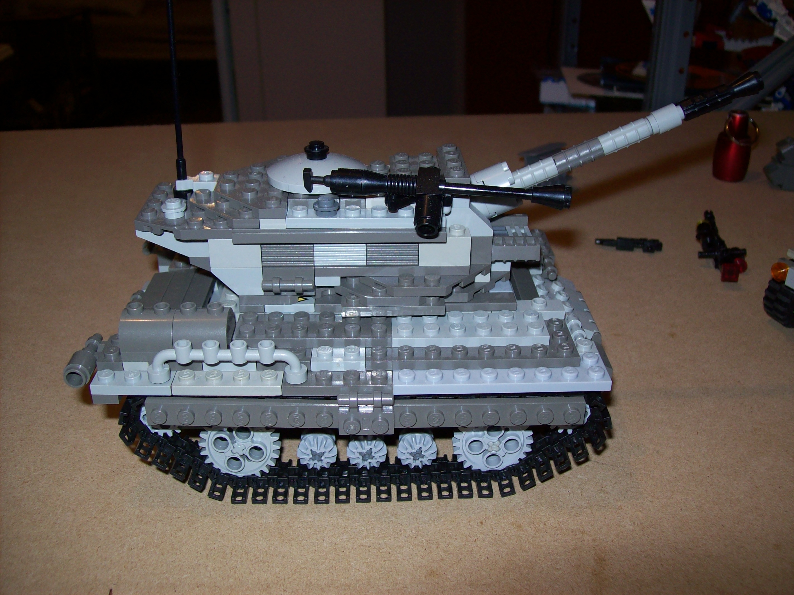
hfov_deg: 51.4
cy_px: 298
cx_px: 397
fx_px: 825
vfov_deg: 39.6
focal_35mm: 36
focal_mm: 6
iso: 80
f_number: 2.7
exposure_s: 1/64
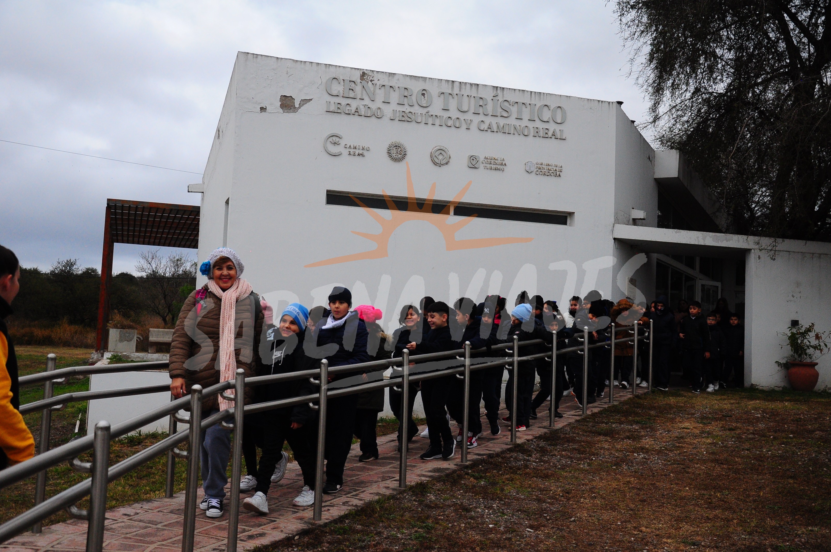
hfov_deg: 46.4
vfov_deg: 31.8
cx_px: 416
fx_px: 968
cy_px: 276
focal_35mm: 42
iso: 1000
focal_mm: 28
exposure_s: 1/1000
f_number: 5.6
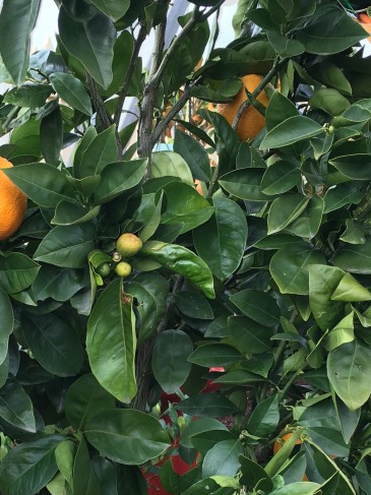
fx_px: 872
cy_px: 367
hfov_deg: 24.0
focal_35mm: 61
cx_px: 145
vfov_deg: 31.2
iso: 25
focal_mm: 4.15
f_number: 2.2
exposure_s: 1/114
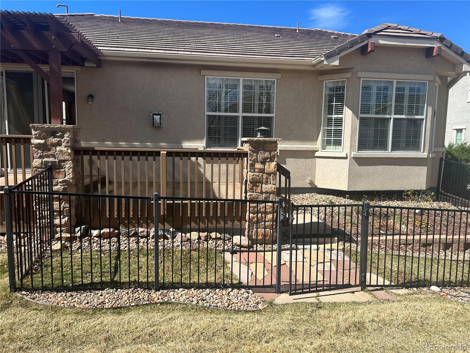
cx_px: 235
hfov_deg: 67.3
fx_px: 353
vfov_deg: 53.1
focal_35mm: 26
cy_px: 176
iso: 50
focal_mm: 5.7
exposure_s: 1/3077
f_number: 1.5
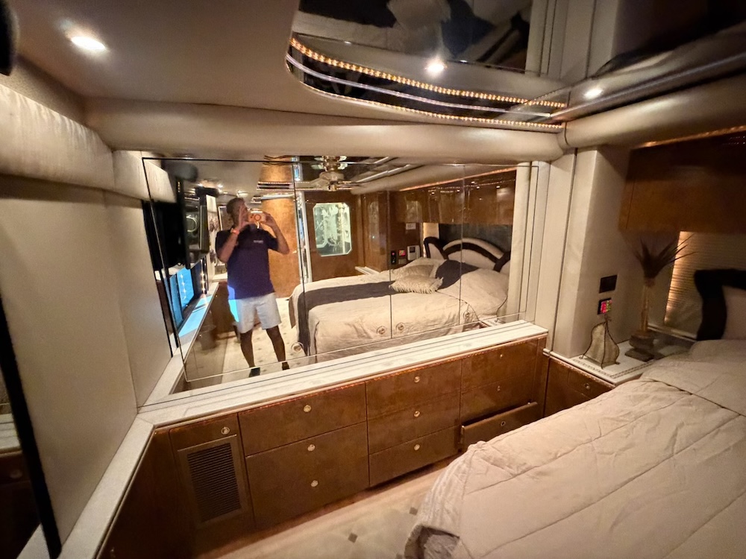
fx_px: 302
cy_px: 280
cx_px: 373
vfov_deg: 85.7
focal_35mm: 14
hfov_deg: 102.1
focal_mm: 2.22
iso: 1250
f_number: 2.2
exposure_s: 1/40
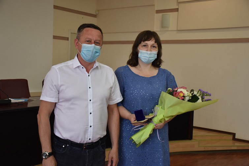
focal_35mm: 48
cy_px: 83
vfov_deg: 28.1
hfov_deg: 41.1
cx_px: 124
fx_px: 332
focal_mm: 32
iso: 400
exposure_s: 1/80
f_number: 4.5
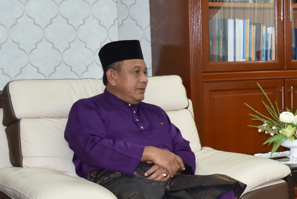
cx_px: 315
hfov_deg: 20.6
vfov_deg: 14.3
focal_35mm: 95
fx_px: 784
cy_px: 165
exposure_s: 1/80
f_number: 4.5
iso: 800
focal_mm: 26
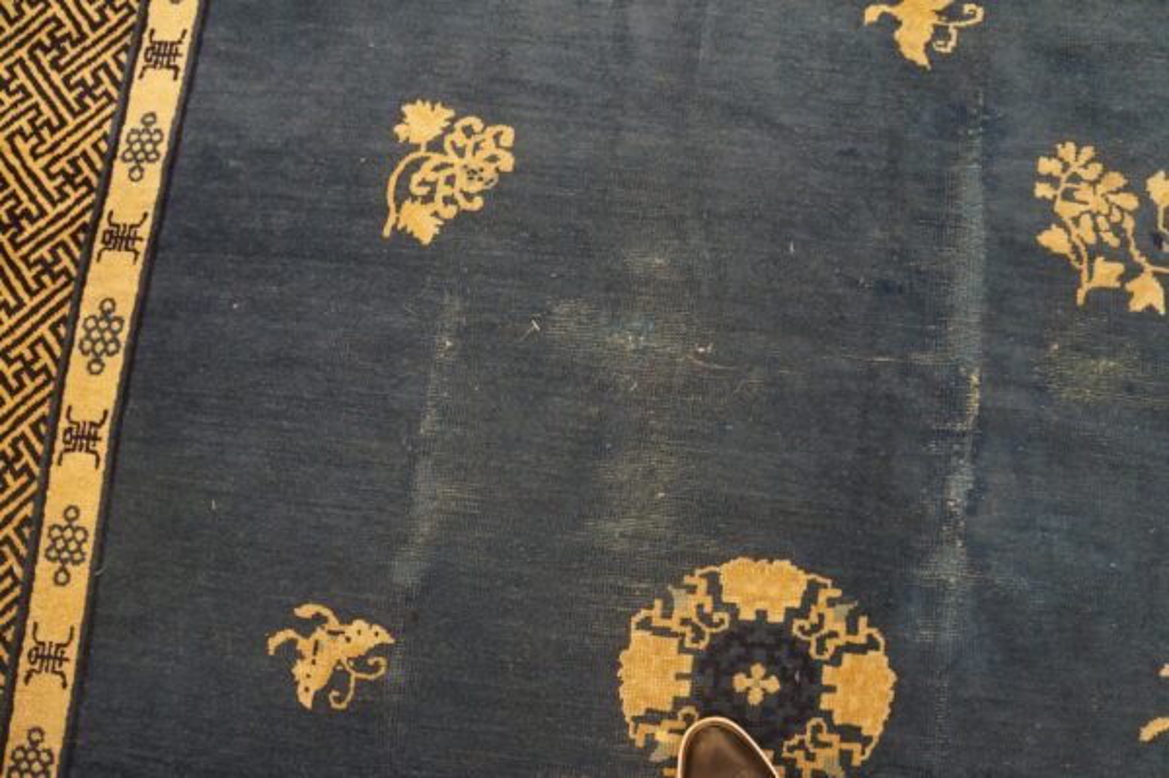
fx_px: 876
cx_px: 584
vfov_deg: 47.9
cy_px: 389
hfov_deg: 67.4
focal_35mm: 27
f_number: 4
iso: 1600
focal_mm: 18
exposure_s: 1/60
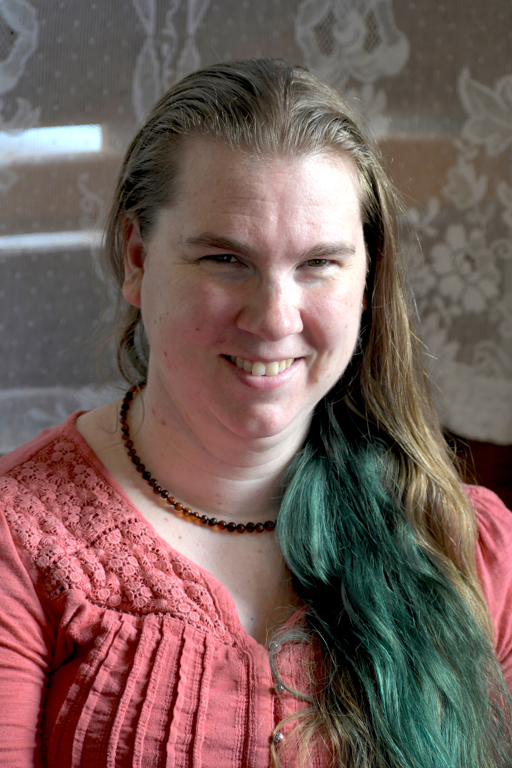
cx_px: 256
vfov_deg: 19.5
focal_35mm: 105
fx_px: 2240
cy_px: 384
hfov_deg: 13.0
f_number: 4.5
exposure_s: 1/60
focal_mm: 70
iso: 200
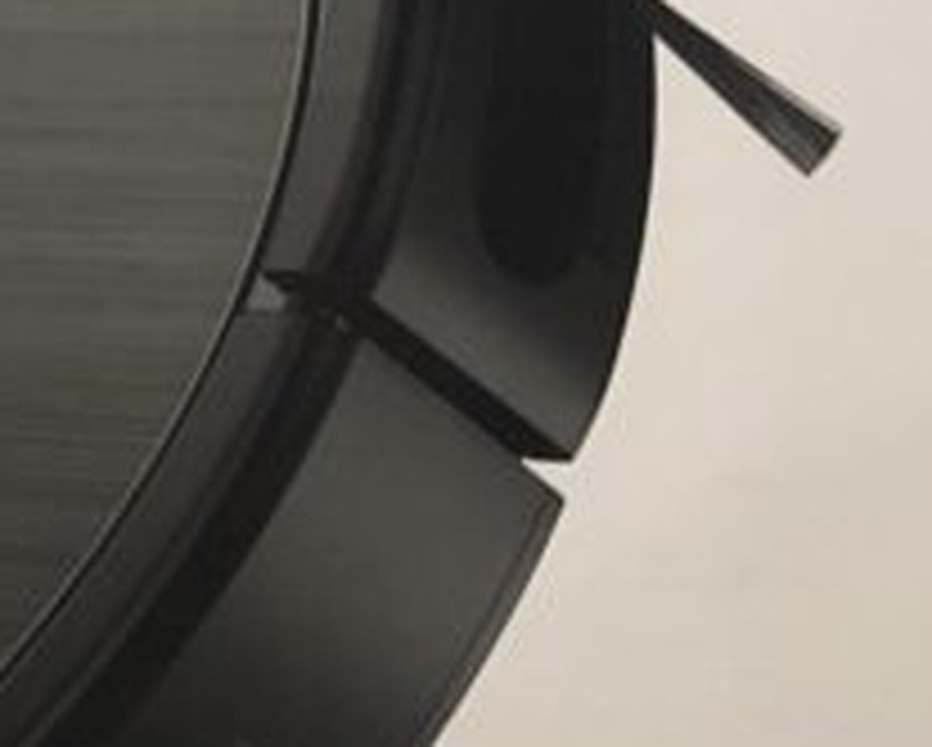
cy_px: 590
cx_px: -594
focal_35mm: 140
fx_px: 3865
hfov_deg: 12.8
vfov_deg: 11.0
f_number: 1.8
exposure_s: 1/60
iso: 250
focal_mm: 3.99
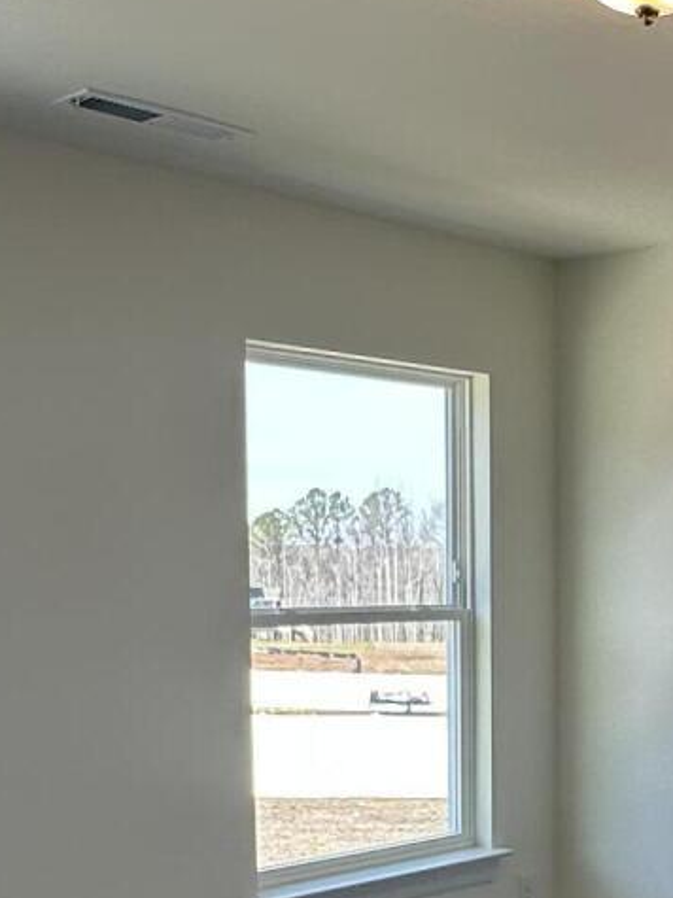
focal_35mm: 59
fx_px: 1530
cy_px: 715
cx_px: 669
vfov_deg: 31.9
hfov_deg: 23.8
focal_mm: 2.22
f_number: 2.2
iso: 40
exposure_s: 1/131
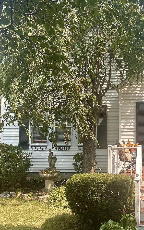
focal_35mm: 43
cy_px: 122
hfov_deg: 29.0
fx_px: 270
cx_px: 122
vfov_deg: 46.2
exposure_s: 1/2410
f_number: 1.78
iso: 80
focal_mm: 6.86
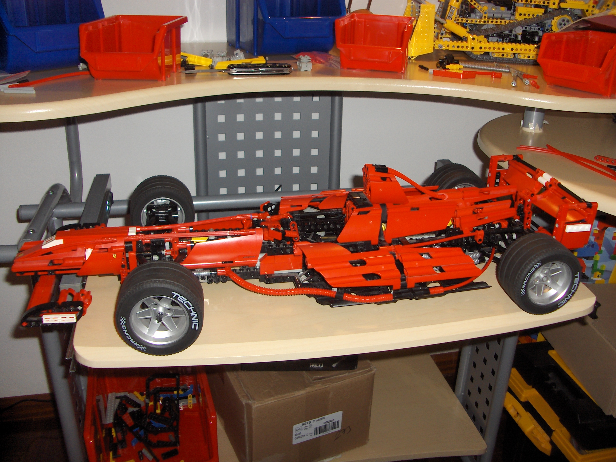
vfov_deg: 40.7
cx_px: 308
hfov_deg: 52.6
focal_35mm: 35
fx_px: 623
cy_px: 231
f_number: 2.6
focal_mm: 5.8
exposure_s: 1/60
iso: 100
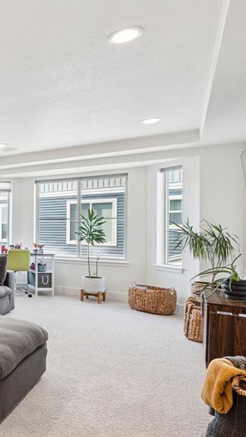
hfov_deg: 28.5
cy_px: 222
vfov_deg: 66.2
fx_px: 335
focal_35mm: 29
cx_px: -111
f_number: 11
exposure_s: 1/4
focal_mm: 15.5
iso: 100
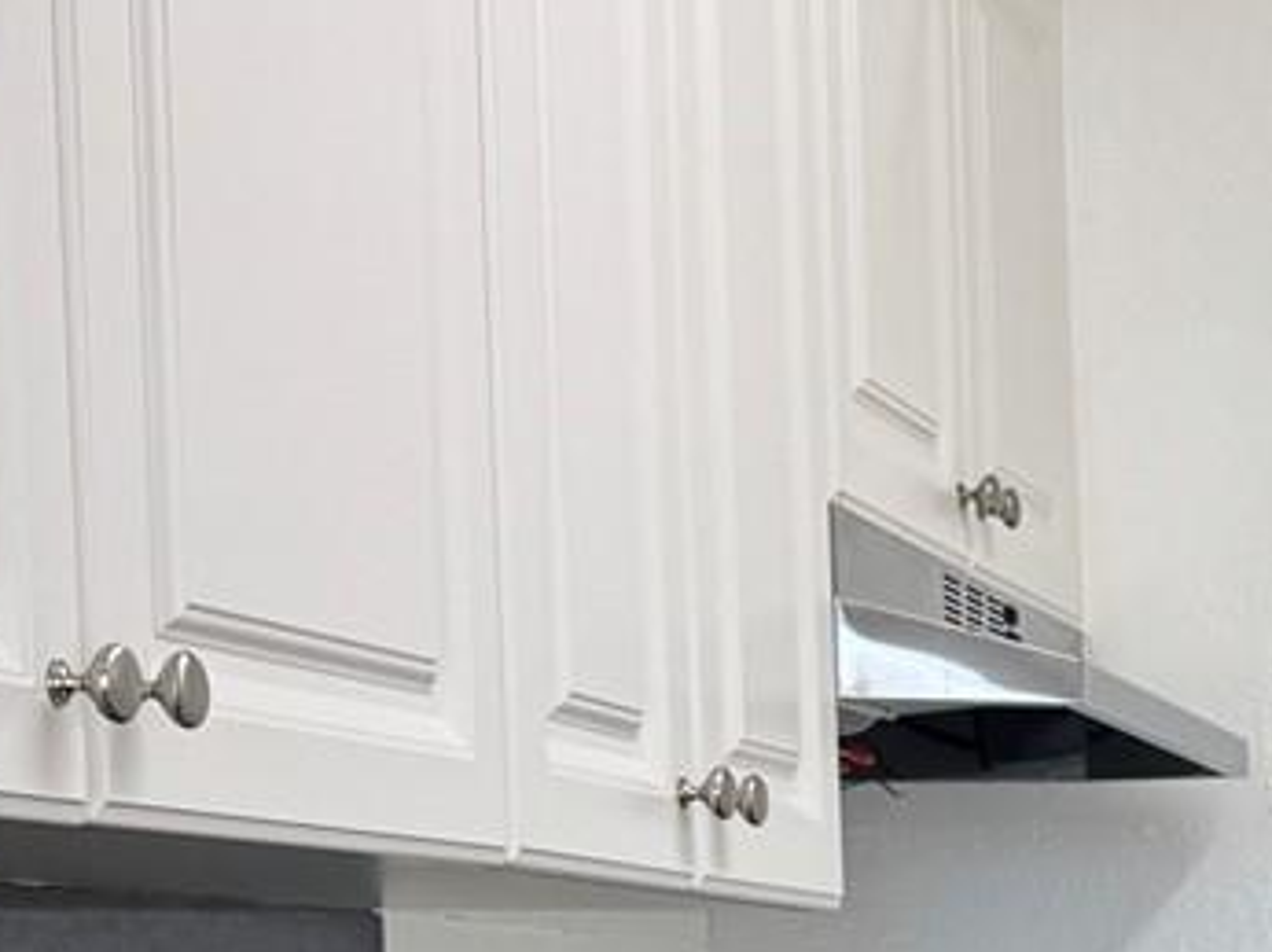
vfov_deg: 12.7
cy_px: 1408
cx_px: 1945
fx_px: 4076
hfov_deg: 16.1
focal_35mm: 111
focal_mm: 6.76
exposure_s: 1/120
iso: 64
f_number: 1.78
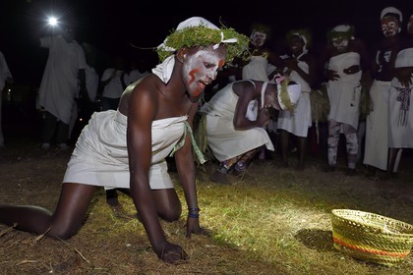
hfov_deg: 73.7
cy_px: 138
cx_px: 206
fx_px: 275
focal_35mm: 24
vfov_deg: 53.1
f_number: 6.3
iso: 3200
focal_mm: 24
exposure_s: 1/125
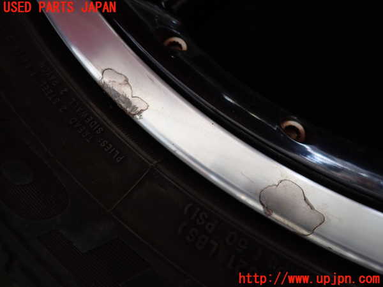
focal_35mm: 25
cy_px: 144
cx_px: 192
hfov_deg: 69.4
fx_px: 277
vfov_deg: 54.9
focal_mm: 4.5
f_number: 2
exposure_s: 1/60
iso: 160
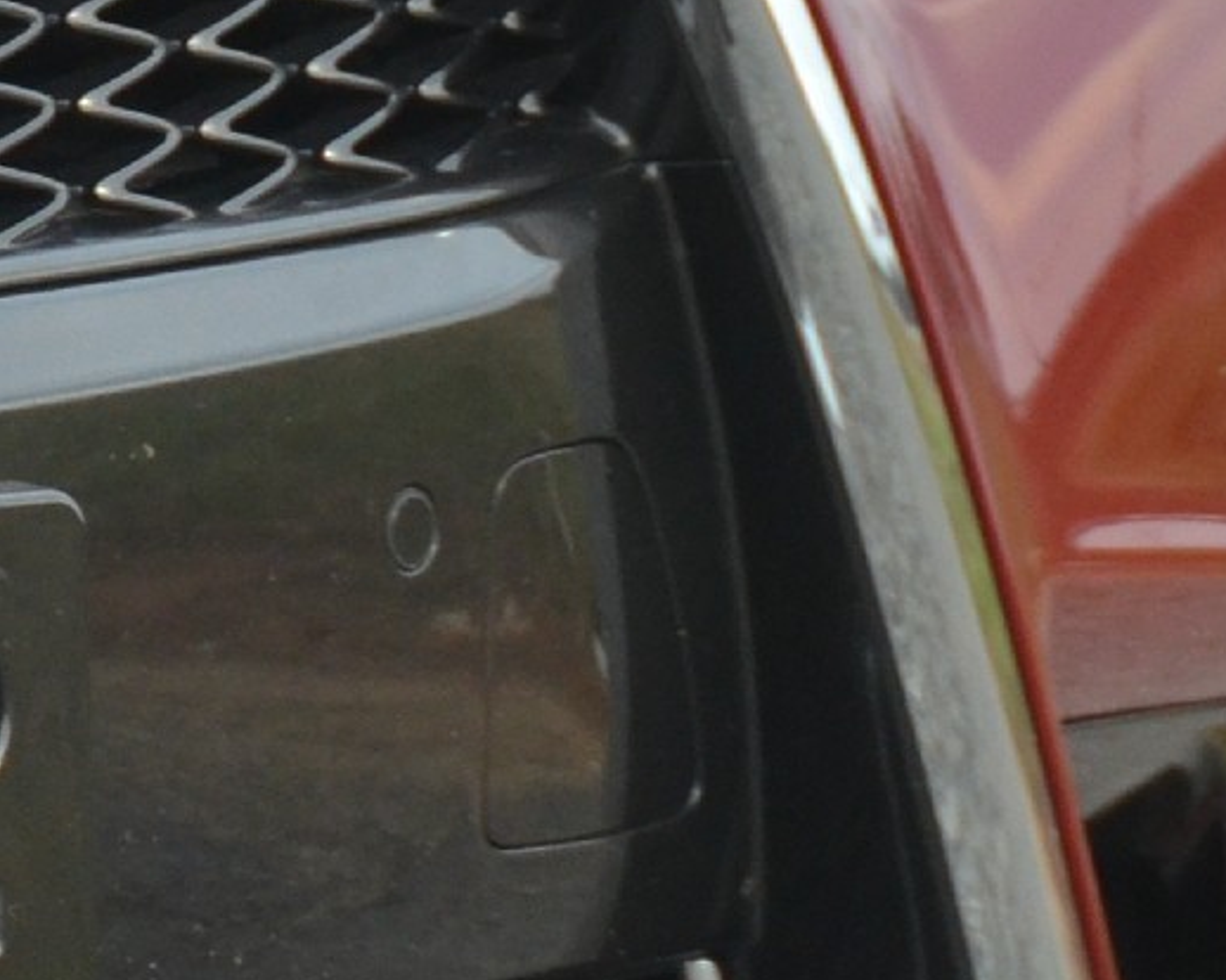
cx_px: -871
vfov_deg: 1.1
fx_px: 49220
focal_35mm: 1357
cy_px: 303
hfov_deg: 1.4
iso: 800
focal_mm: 200
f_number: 5.6
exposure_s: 1/1000
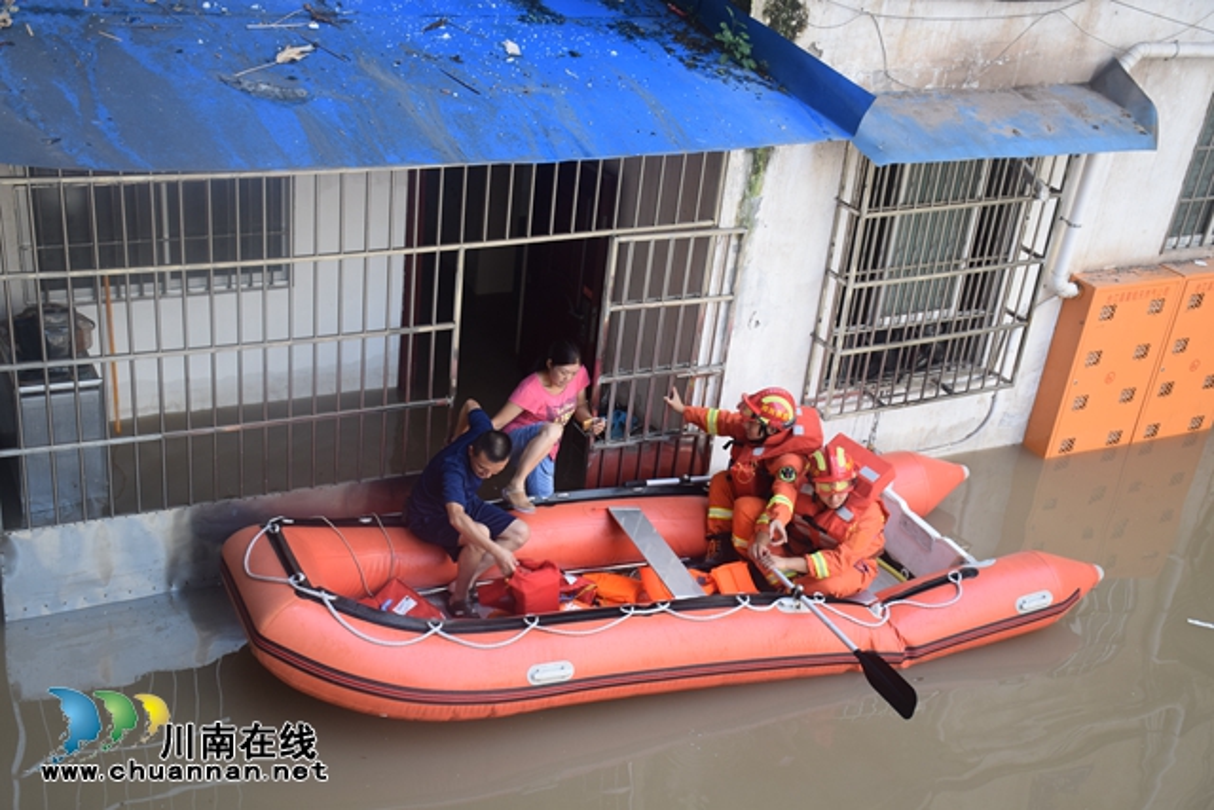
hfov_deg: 43.6
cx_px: 607
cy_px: 405
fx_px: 1518
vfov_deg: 29.9
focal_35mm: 45
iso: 400
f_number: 5
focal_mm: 30
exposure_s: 1/125
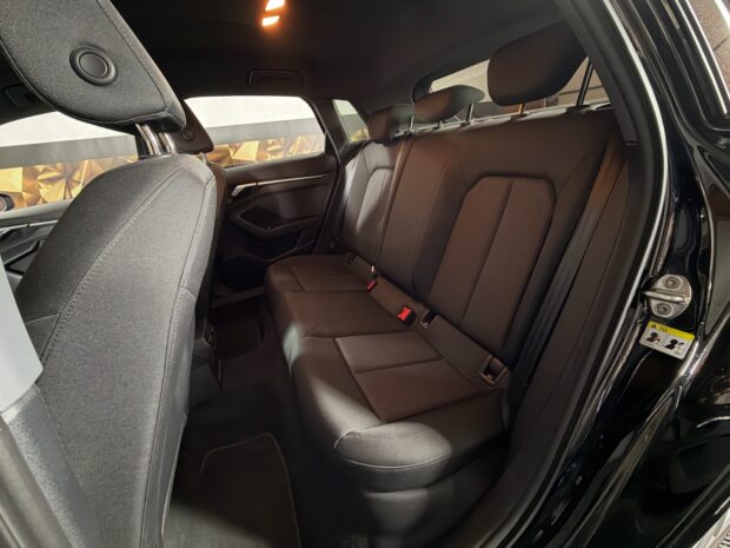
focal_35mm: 14
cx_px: 365
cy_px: 274
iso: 640
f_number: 2.2
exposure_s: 1/13
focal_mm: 2.22
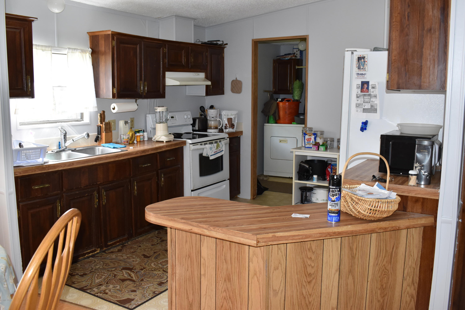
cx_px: 232
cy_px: 155
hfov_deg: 57.2
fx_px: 426
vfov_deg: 40.0
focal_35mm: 33
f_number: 5.6
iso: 800
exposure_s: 1/125
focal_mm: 22
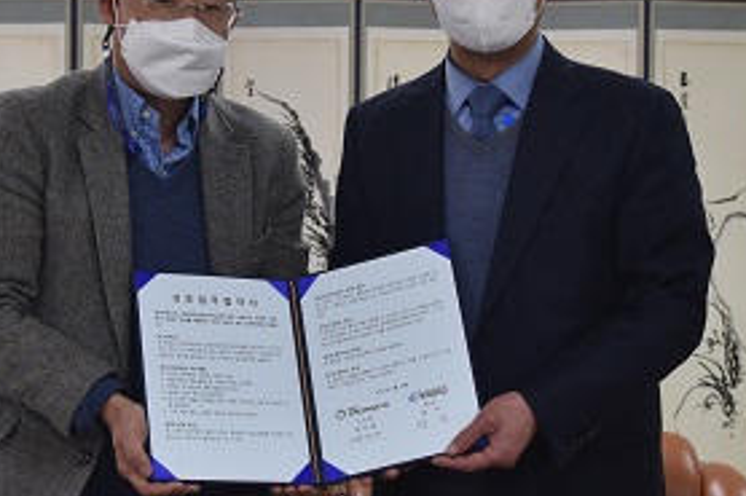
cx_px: 301
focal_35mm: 83
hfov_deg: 24.4
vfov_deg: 16.4
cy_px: 231
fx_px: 1719
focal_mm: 24
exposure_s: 1/60
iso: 400
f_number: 4
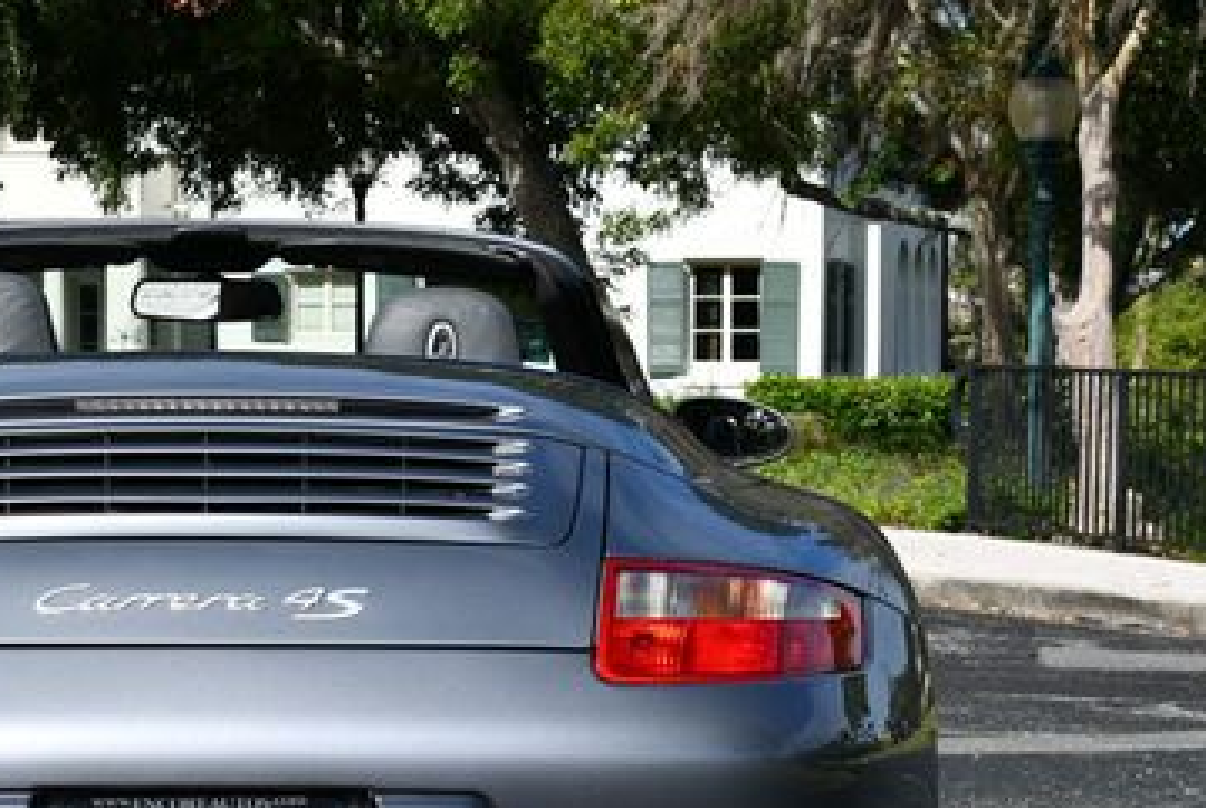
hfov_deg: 15.1
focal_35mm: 135
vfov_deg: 10.2
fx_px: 4528
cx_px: 224
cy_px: 603
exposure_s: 1/320
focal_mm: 38
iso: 100
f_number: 9
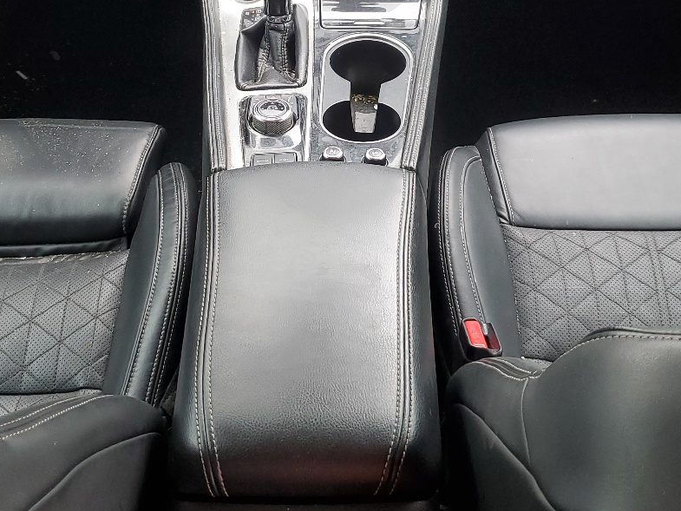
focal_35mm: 53
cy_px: 106
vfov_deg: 27.0
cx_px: 326
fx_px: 1043
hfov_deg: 36.2
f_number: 1.5
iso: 68
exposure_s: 1/120
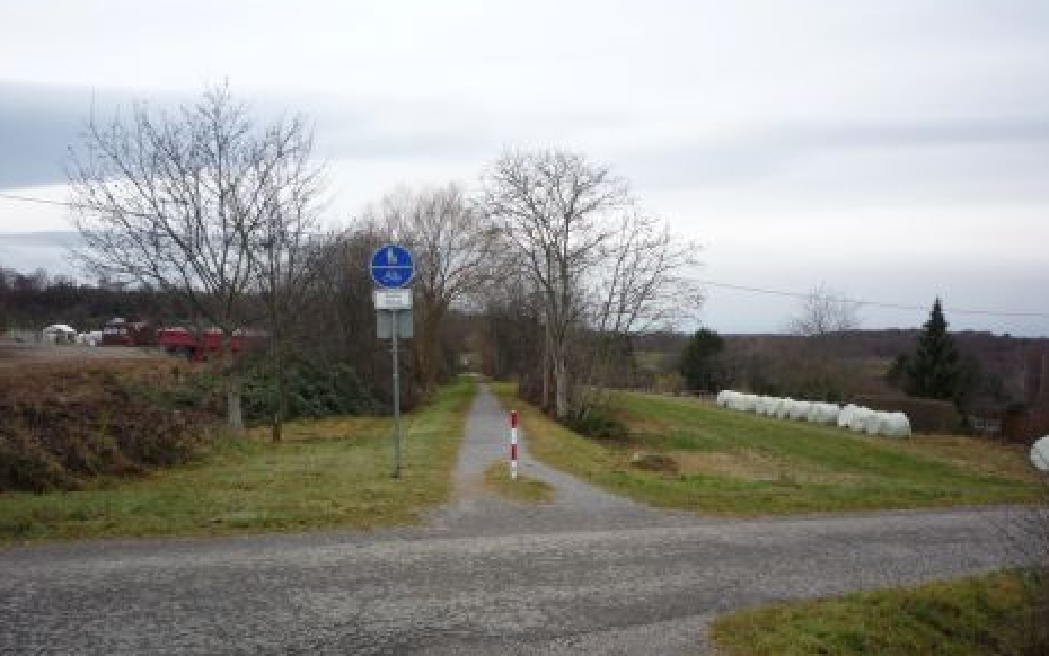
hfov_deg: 55.3
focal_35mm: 35
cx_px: 519
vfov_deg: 36.2
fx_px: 1001
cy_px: 383
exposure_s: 1/200
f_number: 4
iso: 100
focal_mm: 5.2
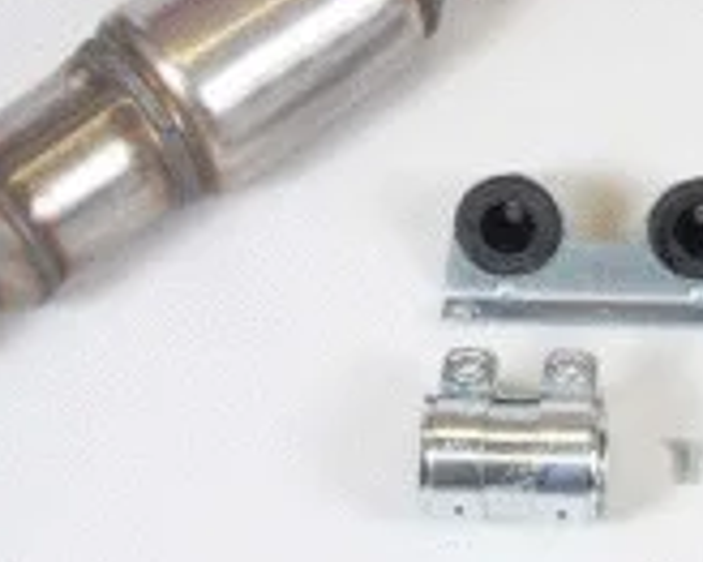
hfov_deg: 13.7
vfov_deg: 11.0
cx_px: 690
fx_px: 2884
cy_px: 36
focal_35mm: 139
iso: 250
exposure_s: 1/60
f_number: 4
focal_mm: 27
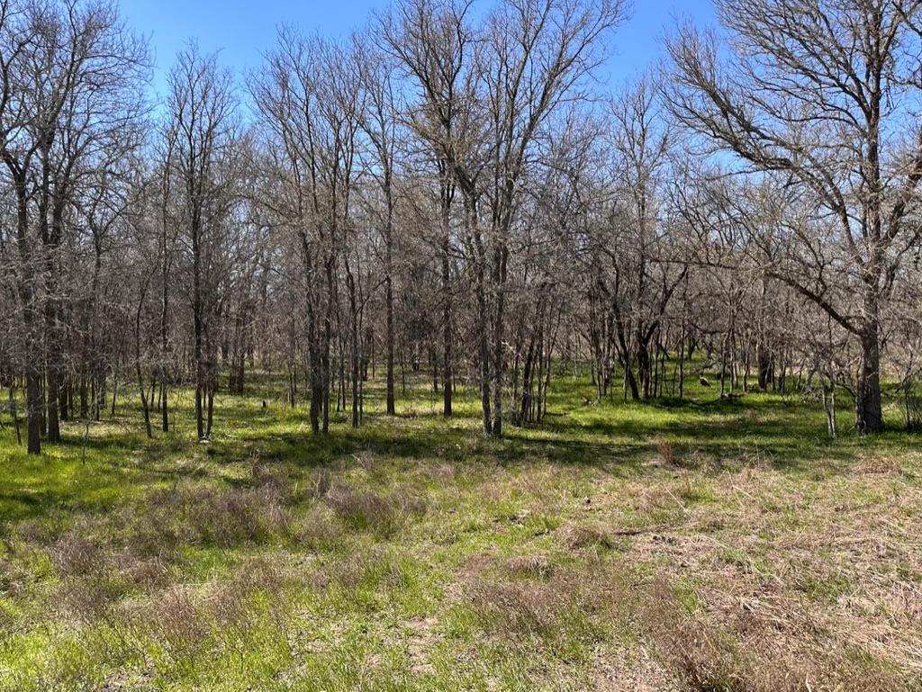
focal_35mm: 24
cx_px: 461
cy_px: 346
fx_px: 640
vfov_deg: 56.9
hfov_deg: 71.6
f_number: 1.78
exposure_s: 1/1949
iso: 80
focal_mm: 6.86
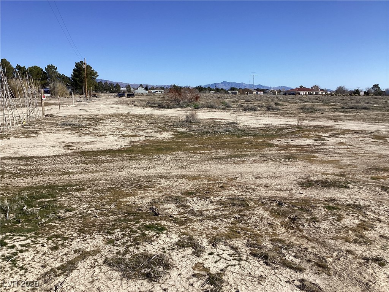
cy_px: 146
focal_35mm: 31
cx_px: 194
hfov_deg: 58.4
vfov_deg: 45.4
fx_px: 348
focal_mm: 3.3
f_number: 2.4
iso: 25
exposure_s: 1/2092
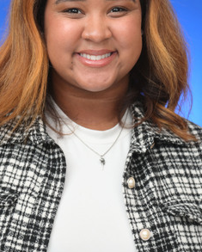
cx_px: 84
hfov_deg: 12.9
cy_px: 43
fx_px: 895
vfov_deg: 15.9
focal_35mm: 120
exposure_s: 1/160
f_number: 4.5
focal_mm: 75
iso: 400
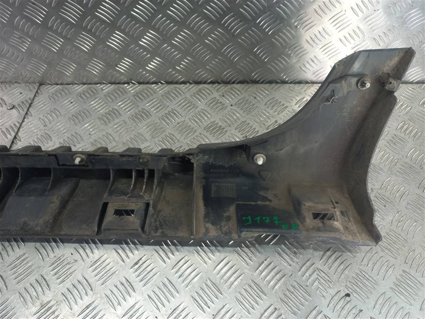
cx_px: 212
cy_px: 160
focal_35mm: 25
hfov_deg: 69.4
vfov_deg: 54.9
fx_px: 307
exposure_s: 1/50
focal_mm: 4.6
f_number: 1.8
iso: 64
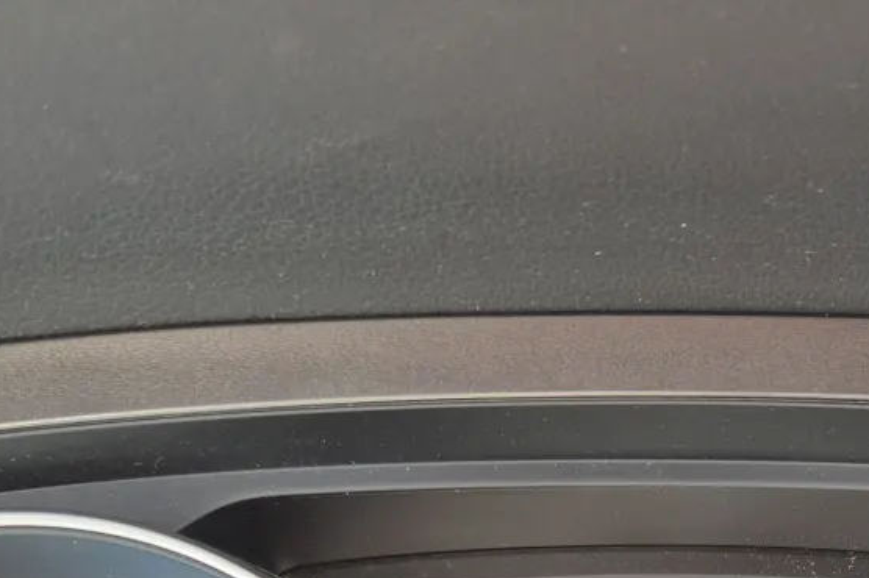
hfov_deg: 31.8
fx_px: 1496
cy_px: 842
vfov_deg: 19.4
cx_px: 655
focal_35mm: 62
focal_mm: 5.4
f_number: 1.8
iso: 50
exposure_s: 1/51
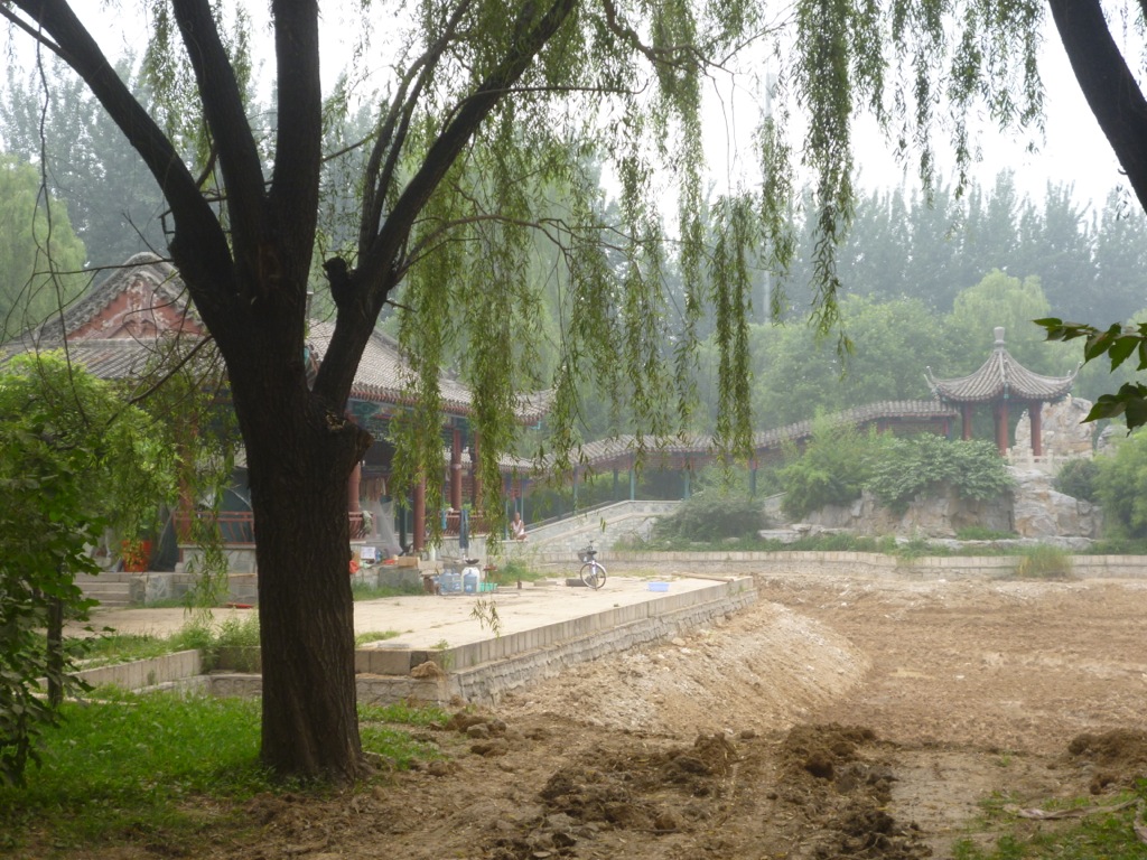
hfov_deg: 39.7
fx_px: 1590
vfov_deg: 30.3
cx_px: 574
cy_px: 430
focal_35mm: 48
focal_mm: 8.6
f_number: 4
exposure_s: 1/100
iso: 100
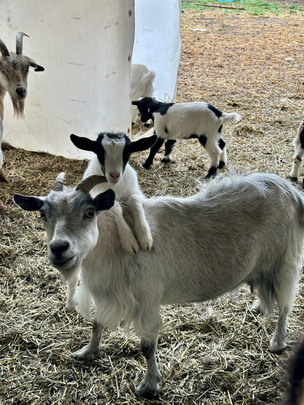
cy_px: 202
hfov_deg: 30.3
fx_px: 562
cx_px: 152
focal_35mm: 48
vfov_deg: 39.7
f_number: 1.78
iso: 80
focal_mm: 6.86
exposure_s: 1/73
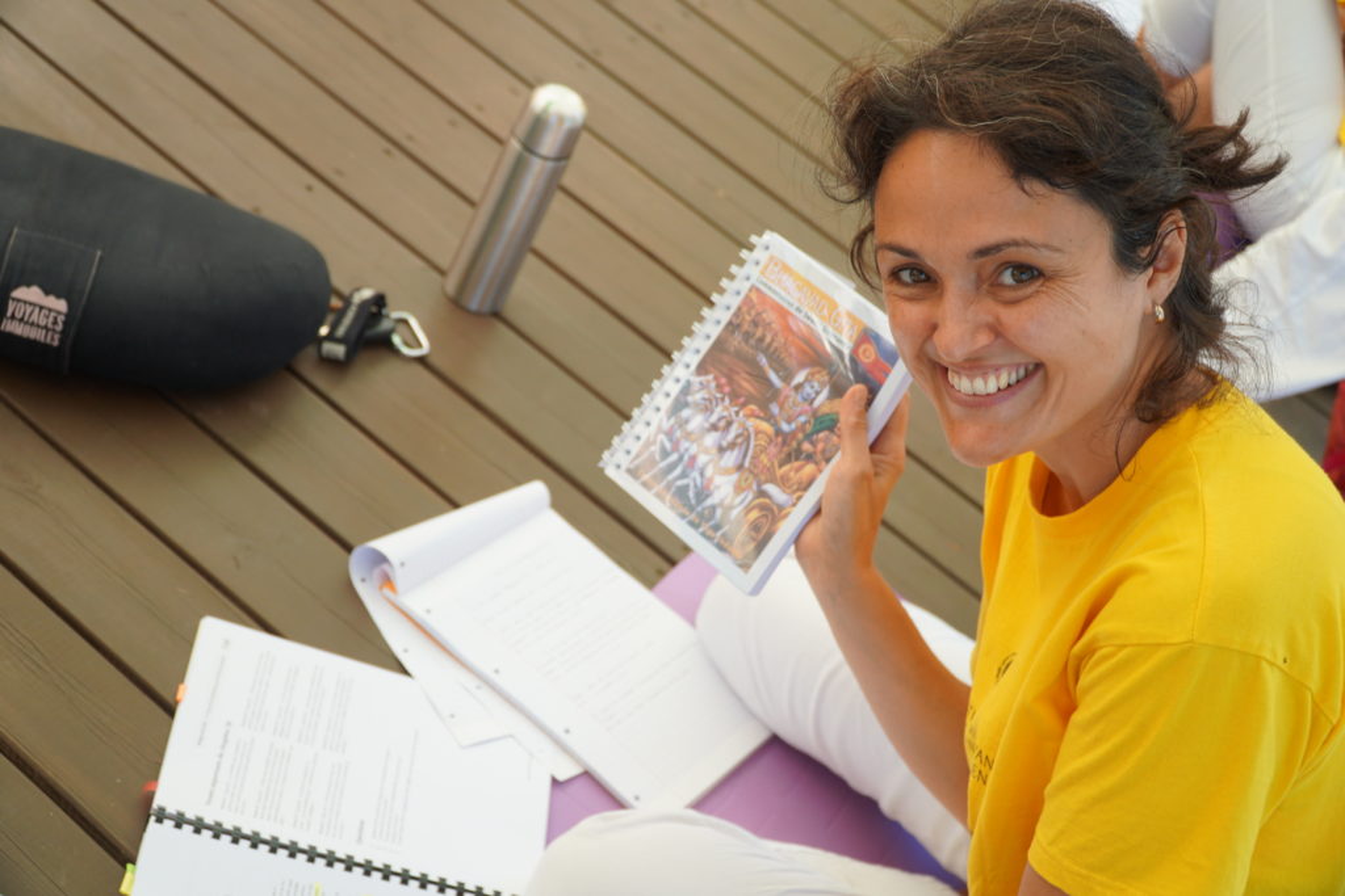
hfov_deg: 41.1
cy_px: 448
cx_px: 672
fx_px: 1793
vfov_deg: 28.1
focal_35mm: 48
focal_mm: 32
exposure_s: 1/160
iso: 250
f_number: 4
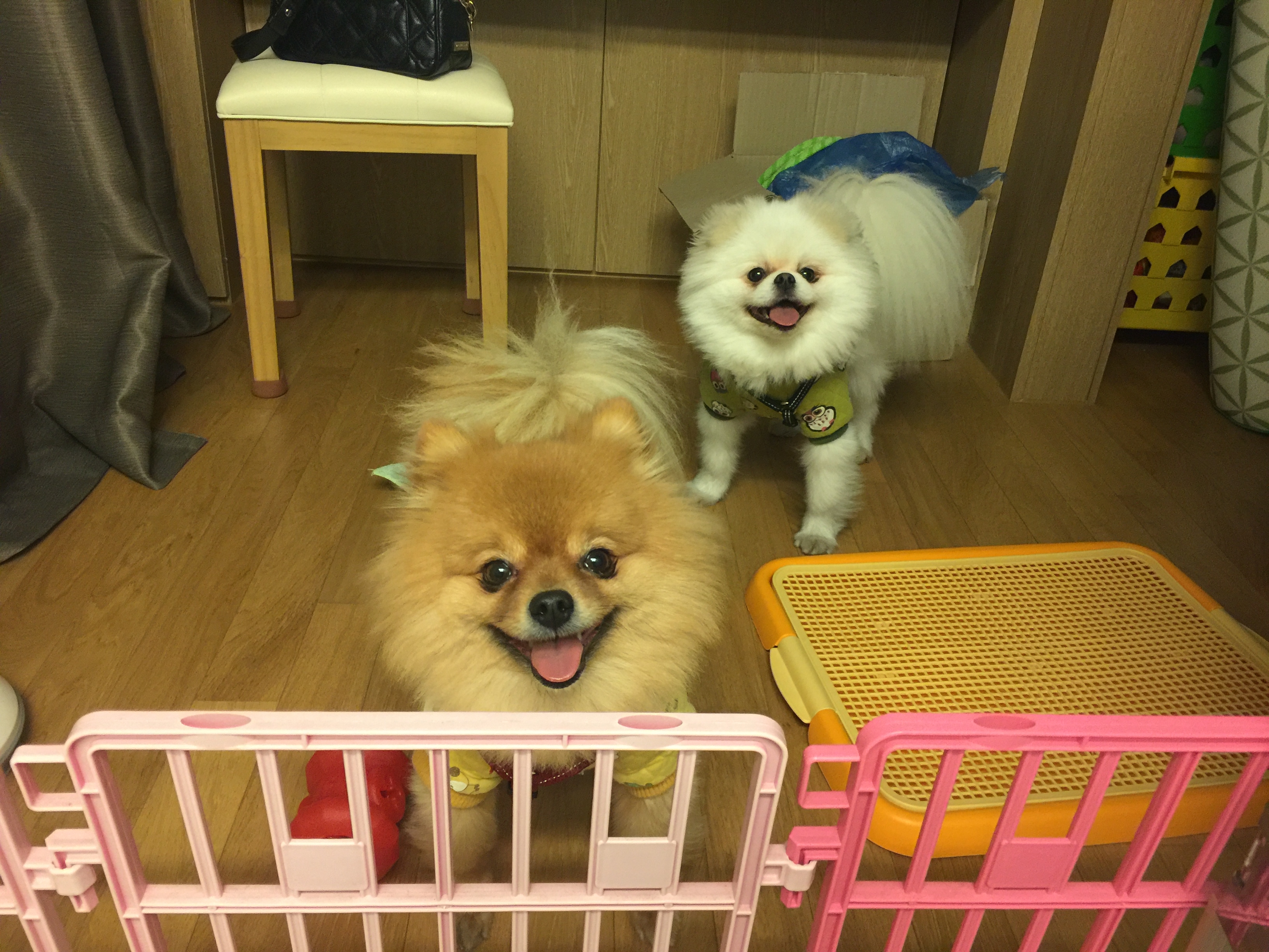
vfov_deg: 48.2
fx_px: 1063
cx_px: 634
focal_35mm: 29
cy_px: 476
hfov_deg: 61.7
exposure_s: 1/15
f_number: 2.2
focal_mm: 4.15
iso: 125
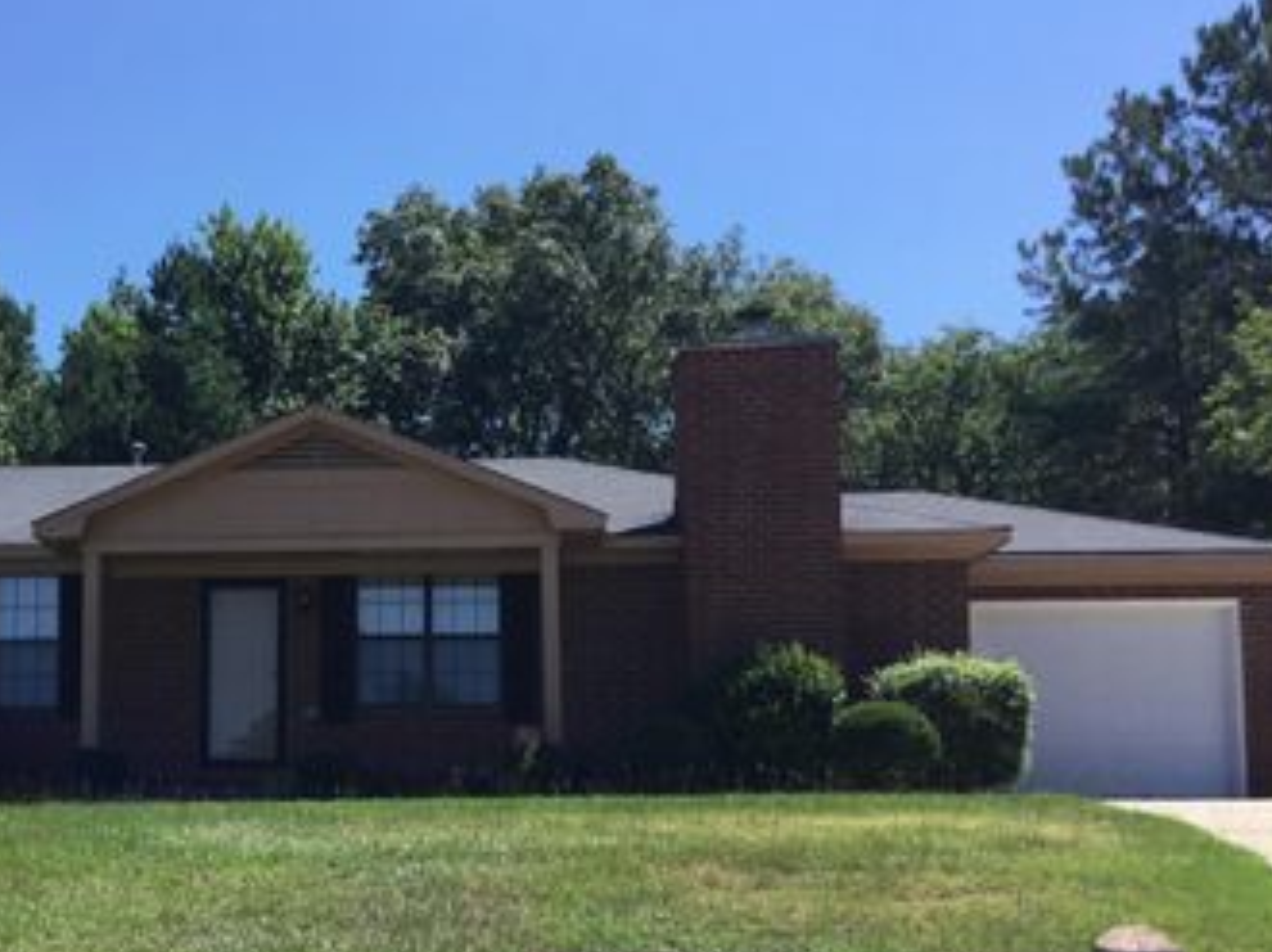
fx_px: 1726
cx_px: 316
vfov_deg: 30.4
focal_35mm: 47
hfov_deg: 39.4
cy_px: 684
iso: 25
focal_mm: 3.3
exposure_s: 1/1058
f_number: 2.4
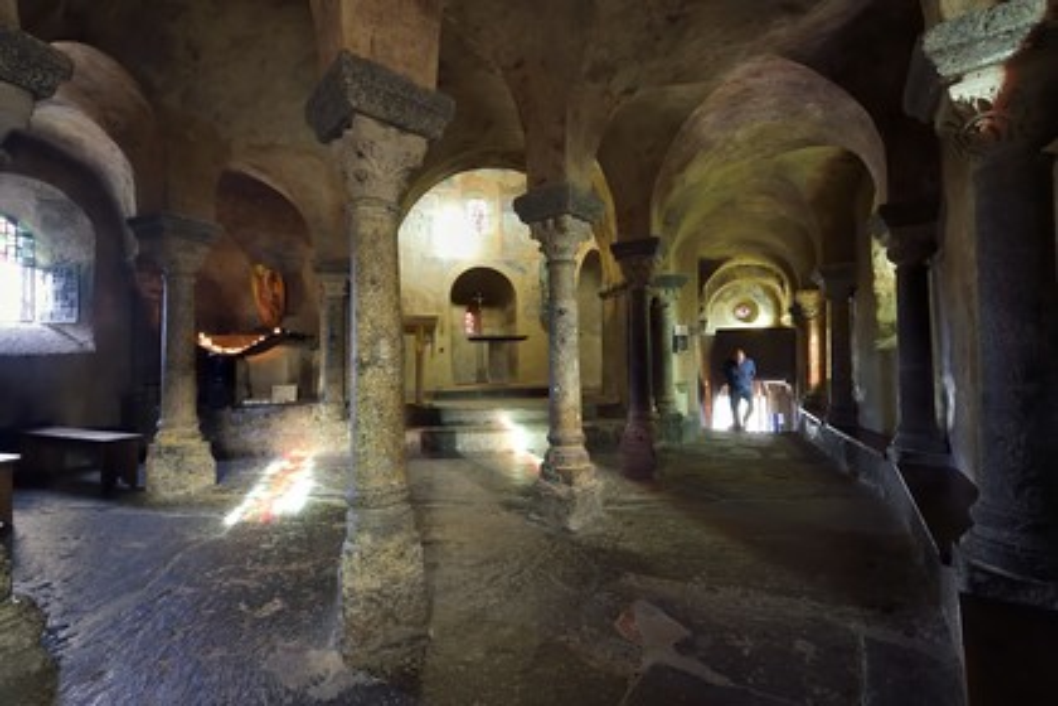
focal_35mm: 14
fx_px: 411
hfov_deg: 104.3
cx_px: 529
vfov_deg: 81.2
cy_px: 353
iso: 1600
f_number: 9
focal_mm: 14
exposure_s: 1/4
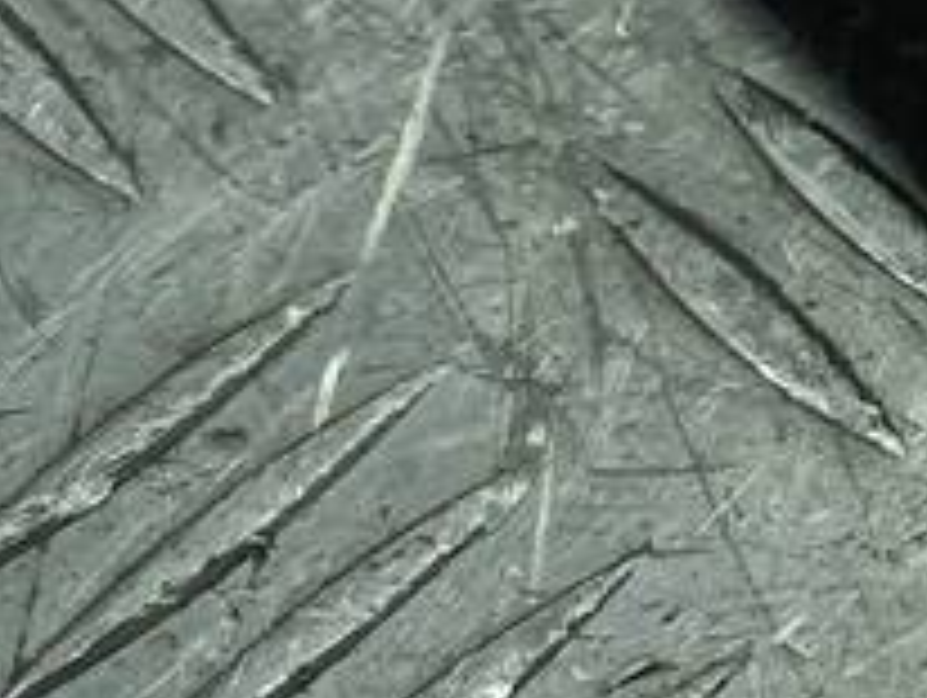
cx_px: 1940
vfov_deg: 12.0
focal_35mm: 124
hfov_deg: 13.3
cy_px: 212
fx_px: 3325
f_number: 1.8
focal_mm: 4.6
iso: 32
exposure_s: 1/50
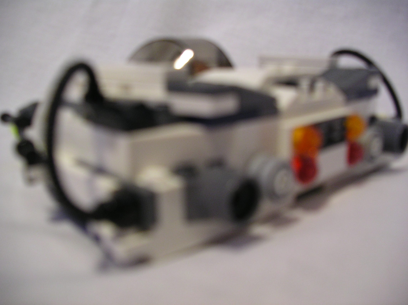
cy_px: 152
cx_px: 204
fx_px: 436
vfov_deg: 38.6
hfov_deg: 50.2
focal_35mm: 37
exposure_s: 1/5
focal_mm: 7.8
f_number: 2.8
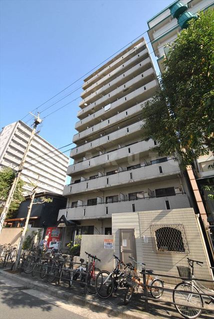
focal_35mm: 14
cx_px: 107
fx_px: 127
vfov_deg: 103.2
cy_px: 160
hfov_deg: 80.3
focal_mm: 9.5
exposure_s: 1/400
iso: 800
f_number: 10
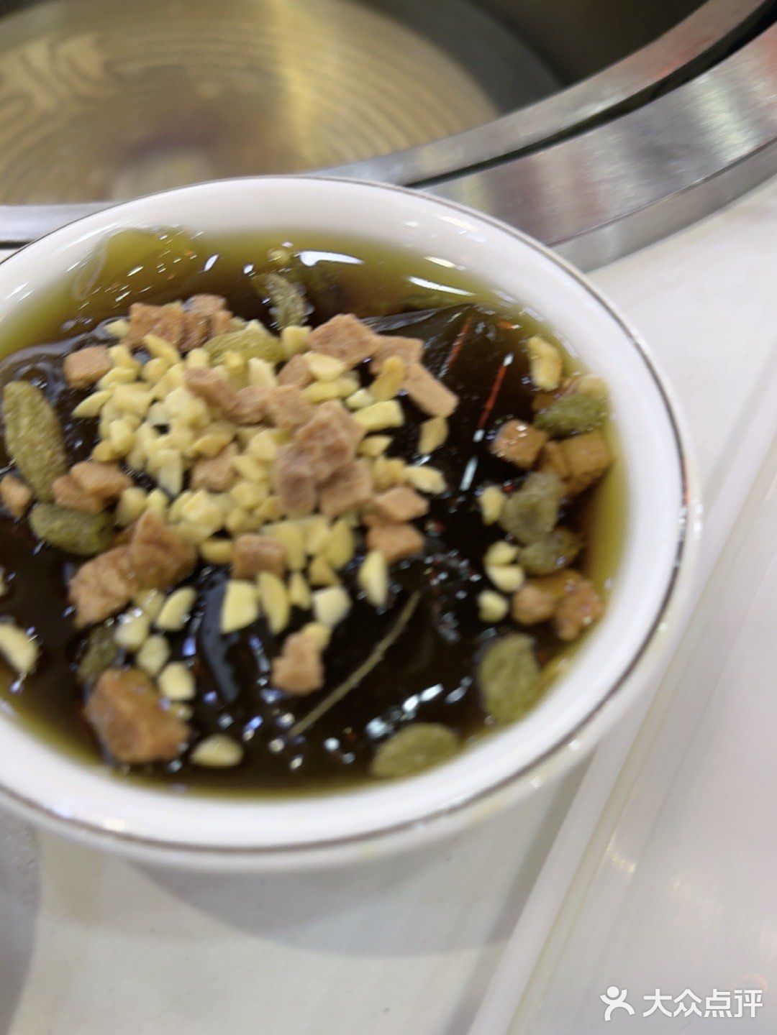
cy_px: 518
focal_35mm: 24
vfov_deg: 71.6
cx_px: 388
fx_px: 718
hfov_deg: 56.8
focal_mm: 6.86
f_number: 1.78
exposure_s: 1/50
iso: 64
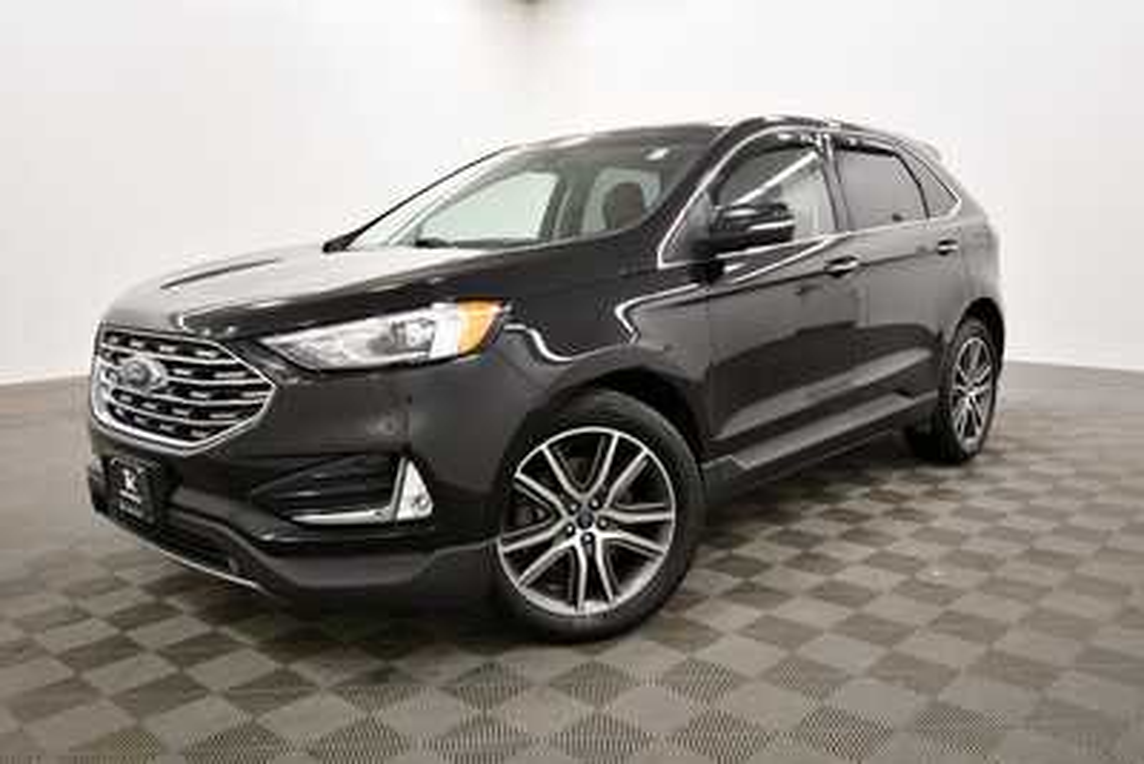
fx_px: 954
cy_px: 382
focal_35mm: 30
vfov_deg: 43.6
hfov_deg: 61.9
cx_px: 572
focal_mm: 20
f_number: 5.6
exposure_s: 1/125
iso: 1250
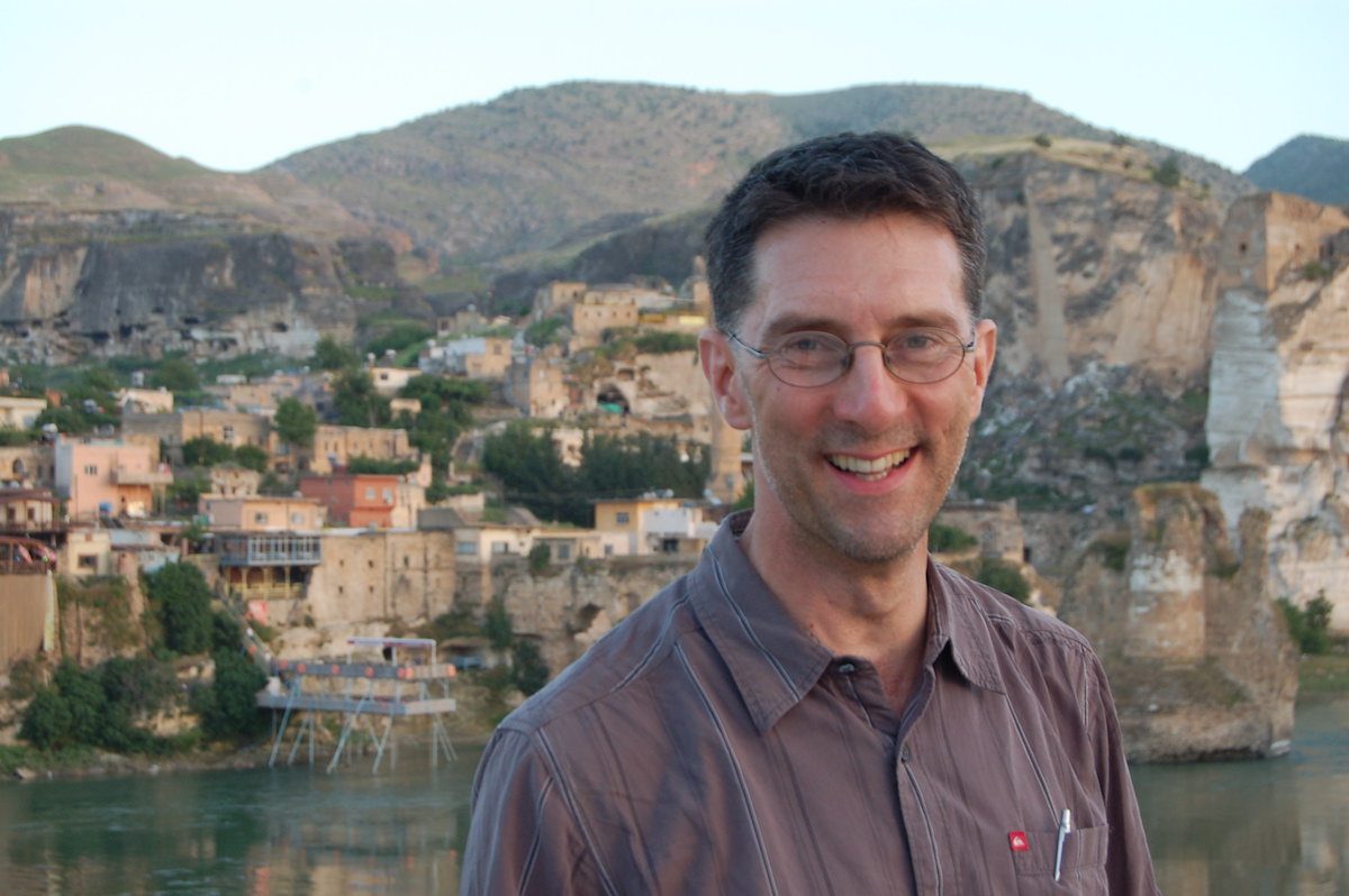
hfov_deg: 29.3
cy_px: 448
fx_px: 2583
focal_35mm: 69
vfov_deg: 19.7
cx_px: 674
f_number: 8
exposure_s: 1/50
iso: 400
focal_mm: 46
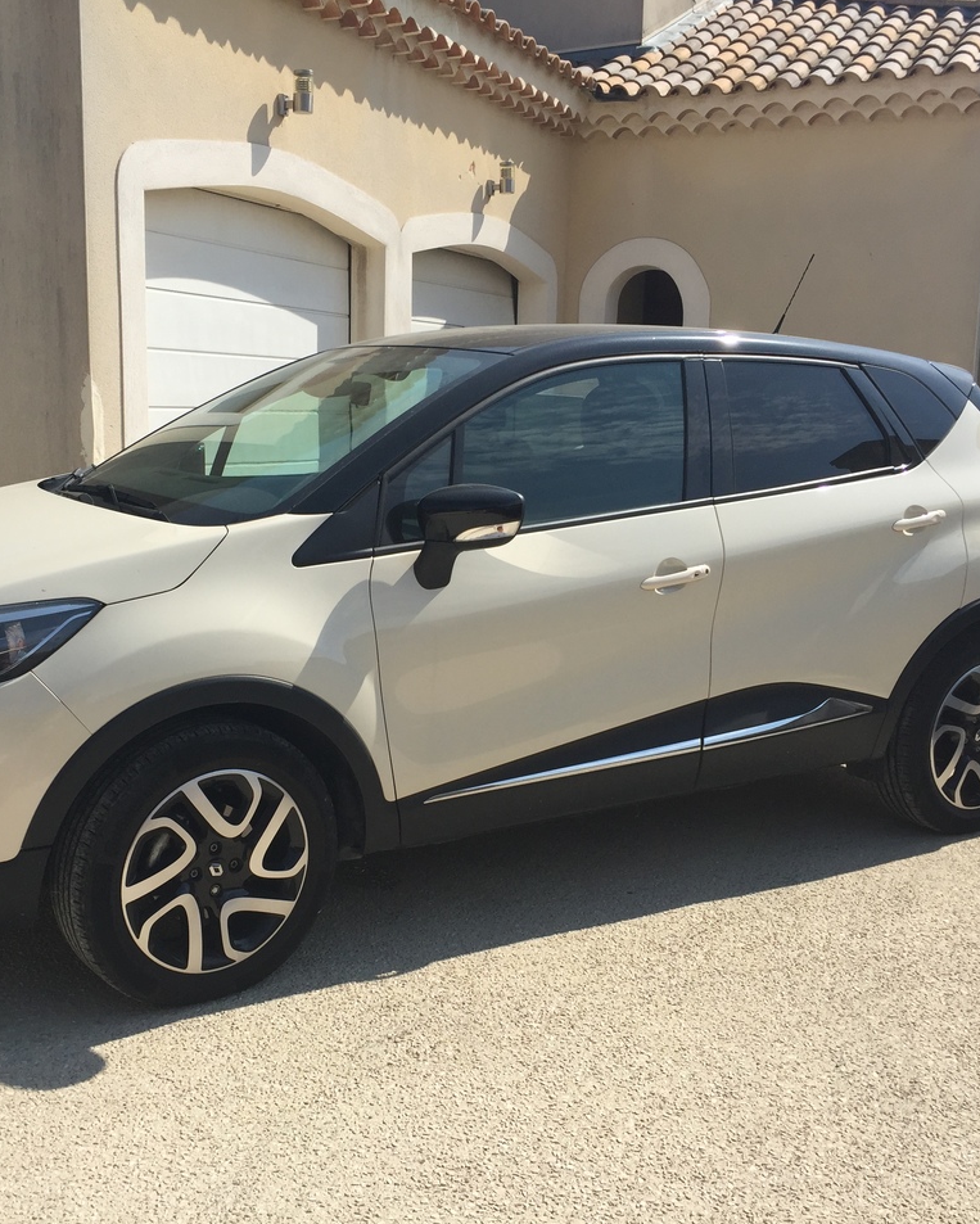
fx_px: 1377
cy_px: 611
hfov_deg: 39.0
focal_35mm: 38
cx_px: 396
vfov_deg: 47.9
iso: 32
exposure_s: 1/2475
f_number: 2.2
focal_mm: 4.15
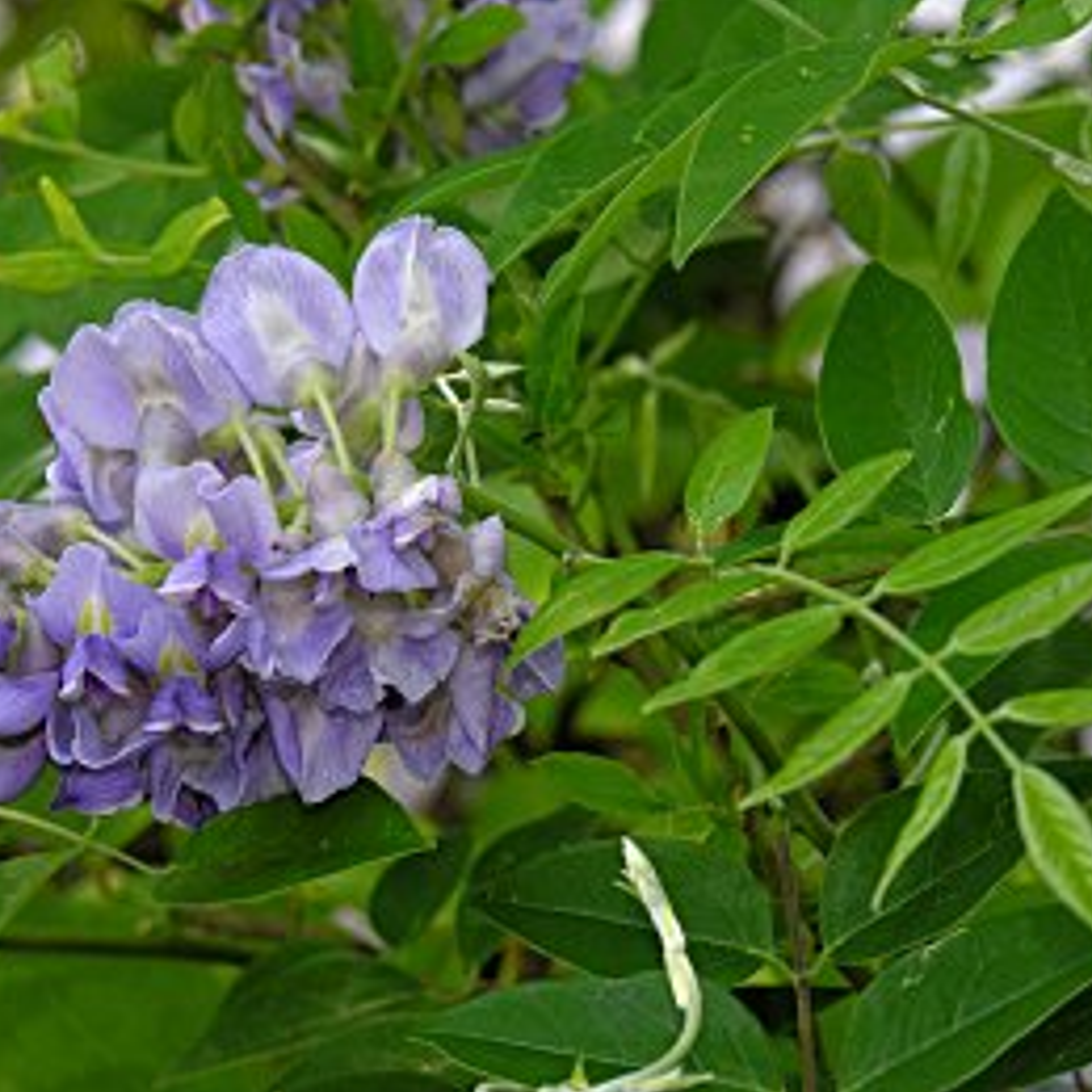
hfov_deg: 10.4
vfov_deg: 10.4
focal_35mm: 168
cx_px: 483
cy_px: 548
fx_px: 5996
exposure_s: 1/81
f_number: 5.4
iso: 100
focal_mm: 35.9
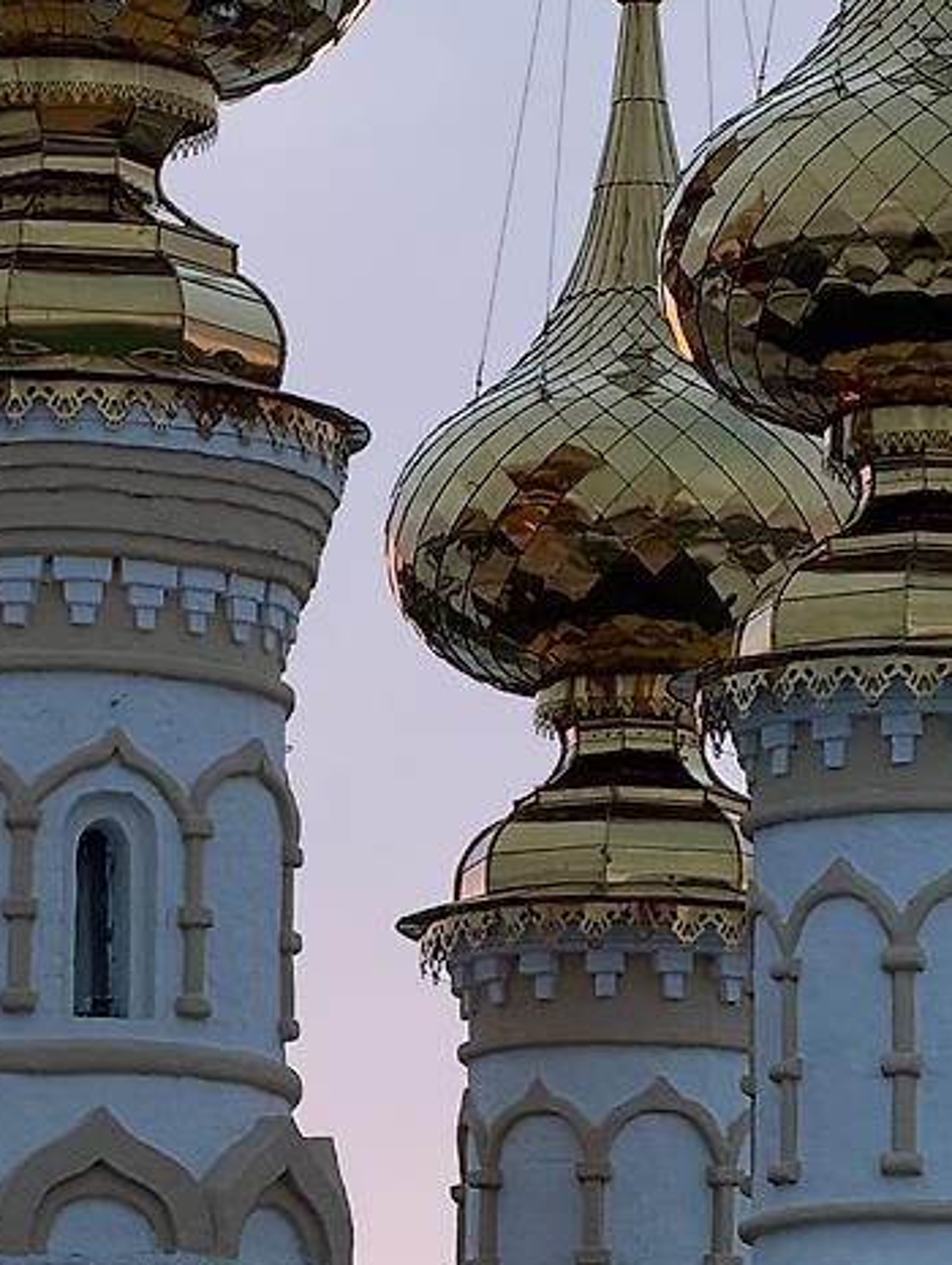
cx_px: 121
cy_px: -92
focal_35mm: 310
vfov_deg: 6.4
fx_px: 11341
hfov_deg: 4.8
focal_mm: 15.66
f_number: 2.8
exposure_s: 1/99
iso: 64
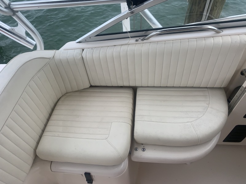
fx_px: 185
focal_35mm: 26
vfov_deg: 53.1
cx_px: 123
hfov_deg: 67.3
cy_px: 92
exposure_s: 1/903
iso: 25
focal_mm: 4.25
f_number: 1.8
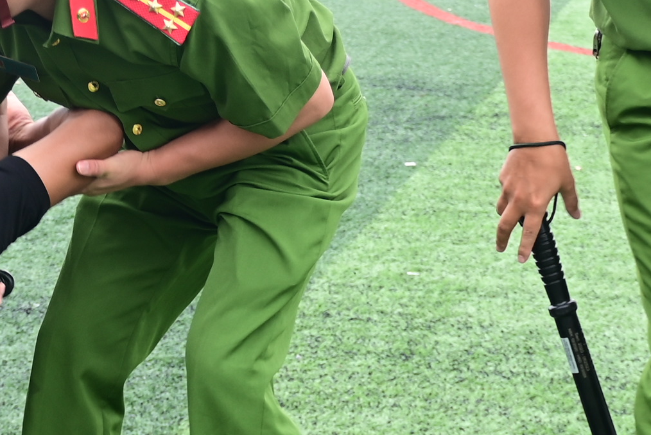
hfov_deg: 13.7
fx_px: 2679
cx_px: 83
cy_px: 106
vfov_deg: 9.3
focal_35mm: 148
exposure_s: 1/200
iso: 160
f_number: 4.2
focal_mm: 34
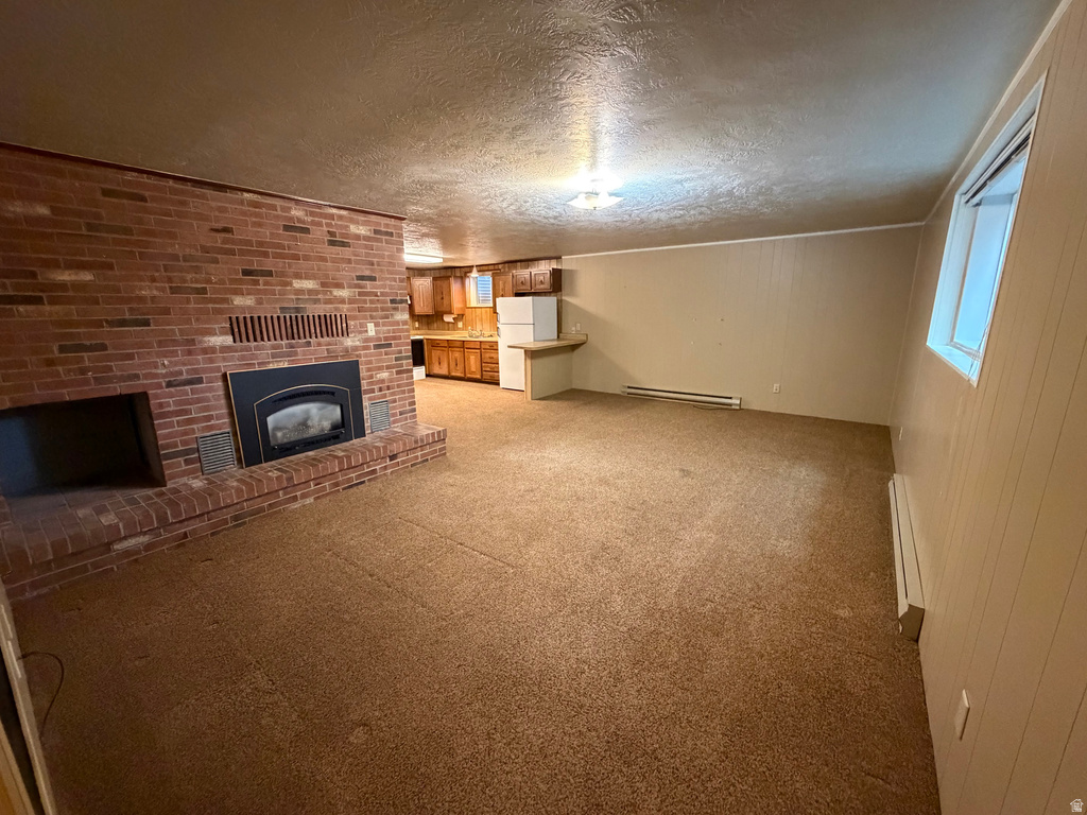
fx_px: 440
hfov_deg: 102.1
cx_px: 544
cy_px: 408
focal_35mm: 14
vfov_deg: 85.7
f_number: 2.2
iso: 1250
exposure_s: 1/60
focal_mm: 2.22
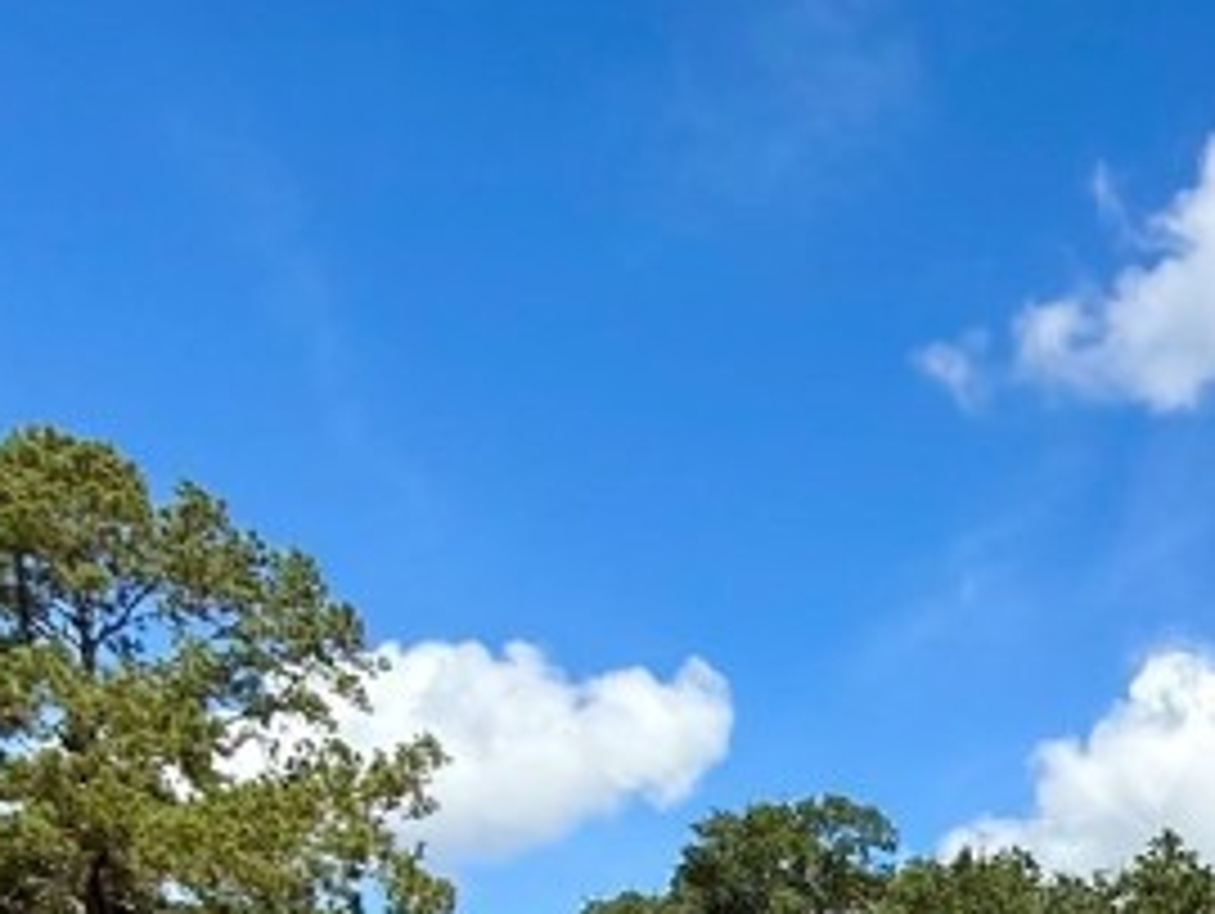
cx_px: 1742
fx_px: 1862
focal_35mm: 53
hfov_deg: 27.3
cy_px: 1346
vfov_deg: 22.8
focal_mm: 2.22
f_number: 2.2
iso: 50
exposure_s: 1/1613
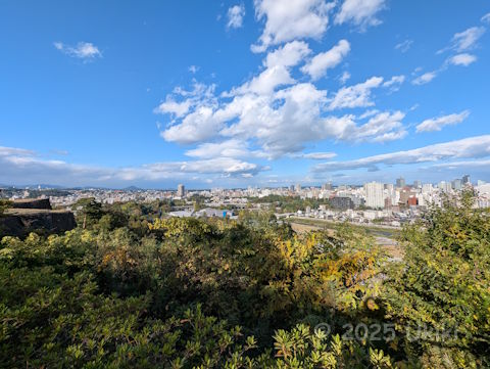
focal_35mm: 13
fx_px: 184
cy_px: 184
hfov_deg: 106.1
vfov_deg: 90.0
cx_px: 245
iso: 47
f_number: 2.2
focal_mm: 1.95
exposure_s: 1/1497
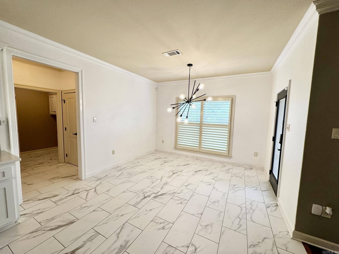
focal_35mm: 14
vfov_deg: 85.7
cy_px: 127
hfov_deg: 102.1
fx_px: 137
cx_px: 170
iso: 50
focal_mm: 2.22
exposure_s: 1/120
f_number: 2.2
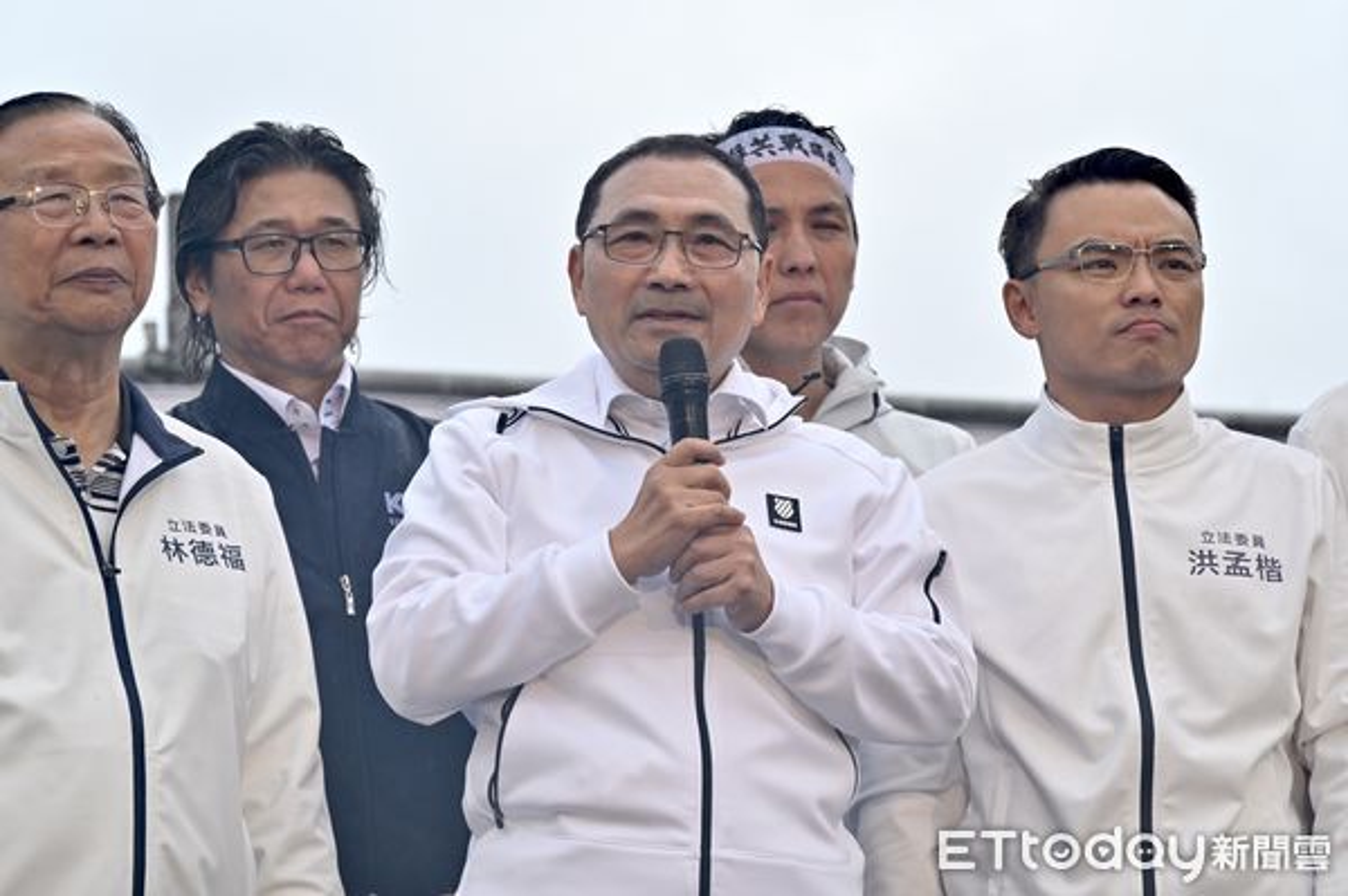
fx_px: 7483
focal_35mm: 200
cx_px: 674
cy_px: 448
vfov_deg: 6.9
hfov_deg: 10.3
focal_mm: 200
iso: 640
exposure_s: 1/320
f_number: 6.3
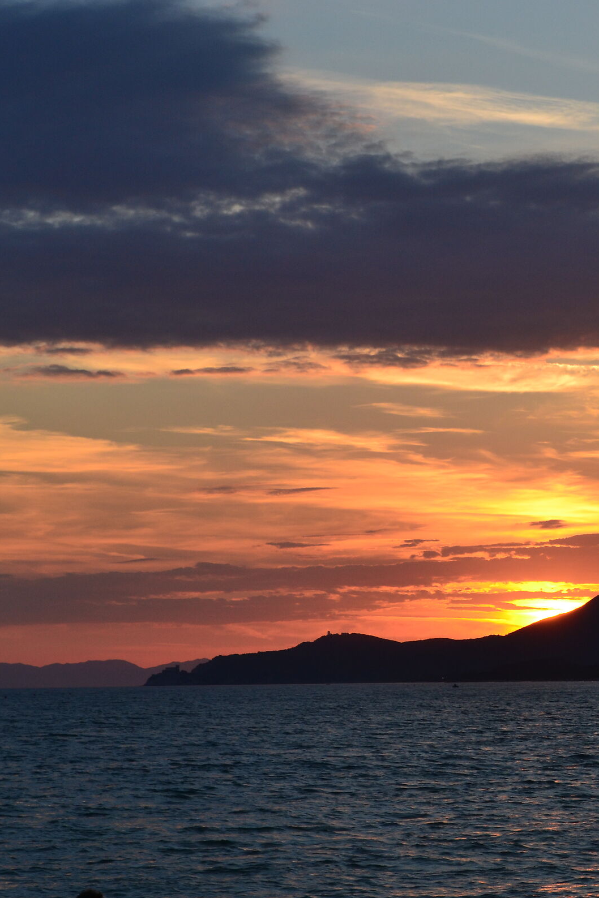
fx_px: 3113
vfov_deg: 16.4
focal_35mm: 125
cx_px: 642
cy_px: 452
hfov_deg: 10.9
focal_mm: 55
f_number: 10
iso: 400
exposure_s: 1/320
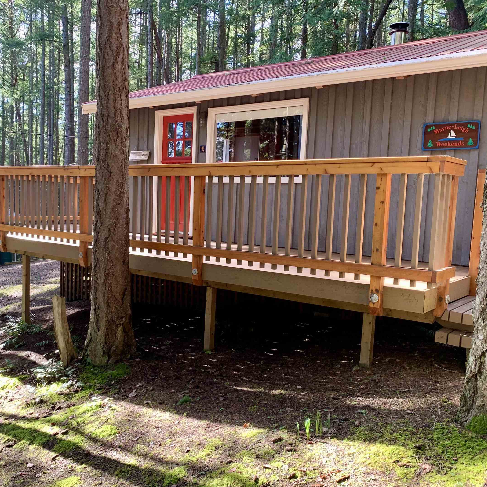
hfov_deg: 49.4
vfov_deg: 49.7
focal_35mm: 33
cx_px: 191
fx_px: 525
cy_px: 254
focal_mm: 4.25
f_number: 1.8
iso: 80
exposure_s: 1/121
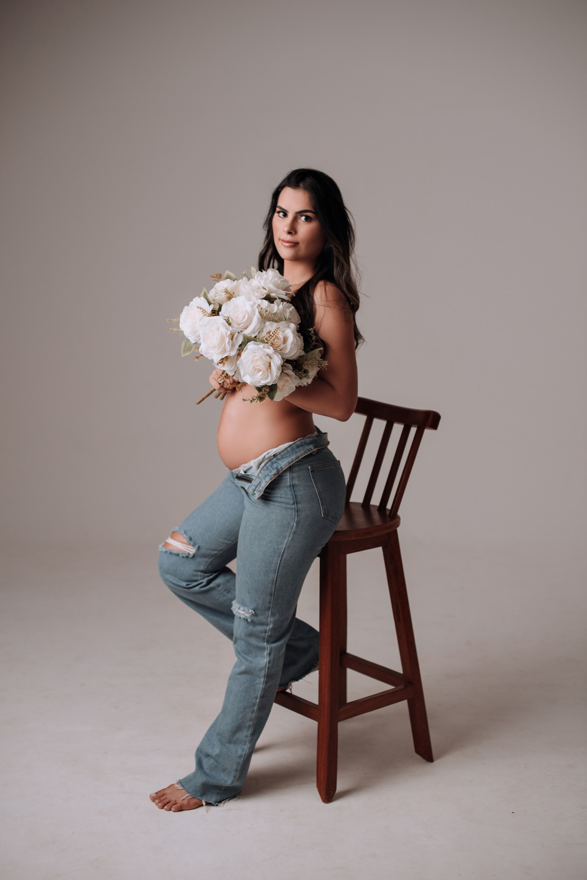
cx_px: 294
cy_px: 440
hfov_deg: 27.0
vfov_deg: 39.6
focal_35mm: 50
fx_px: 1222
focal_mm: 50
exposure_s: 1/100
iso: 125
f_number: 2.8
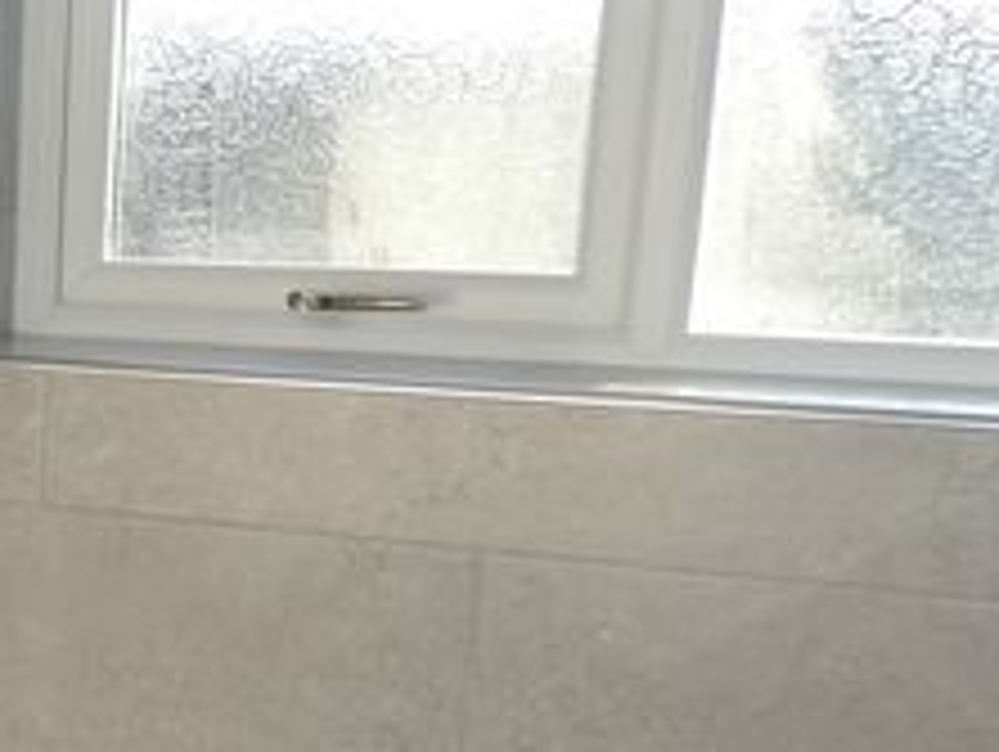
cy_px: 662
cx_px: -328
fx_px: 2080
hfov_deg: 23.6
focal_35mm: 72
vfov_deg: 20.1
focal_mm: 3.6
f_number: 2.8
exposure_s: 1/250
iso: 80
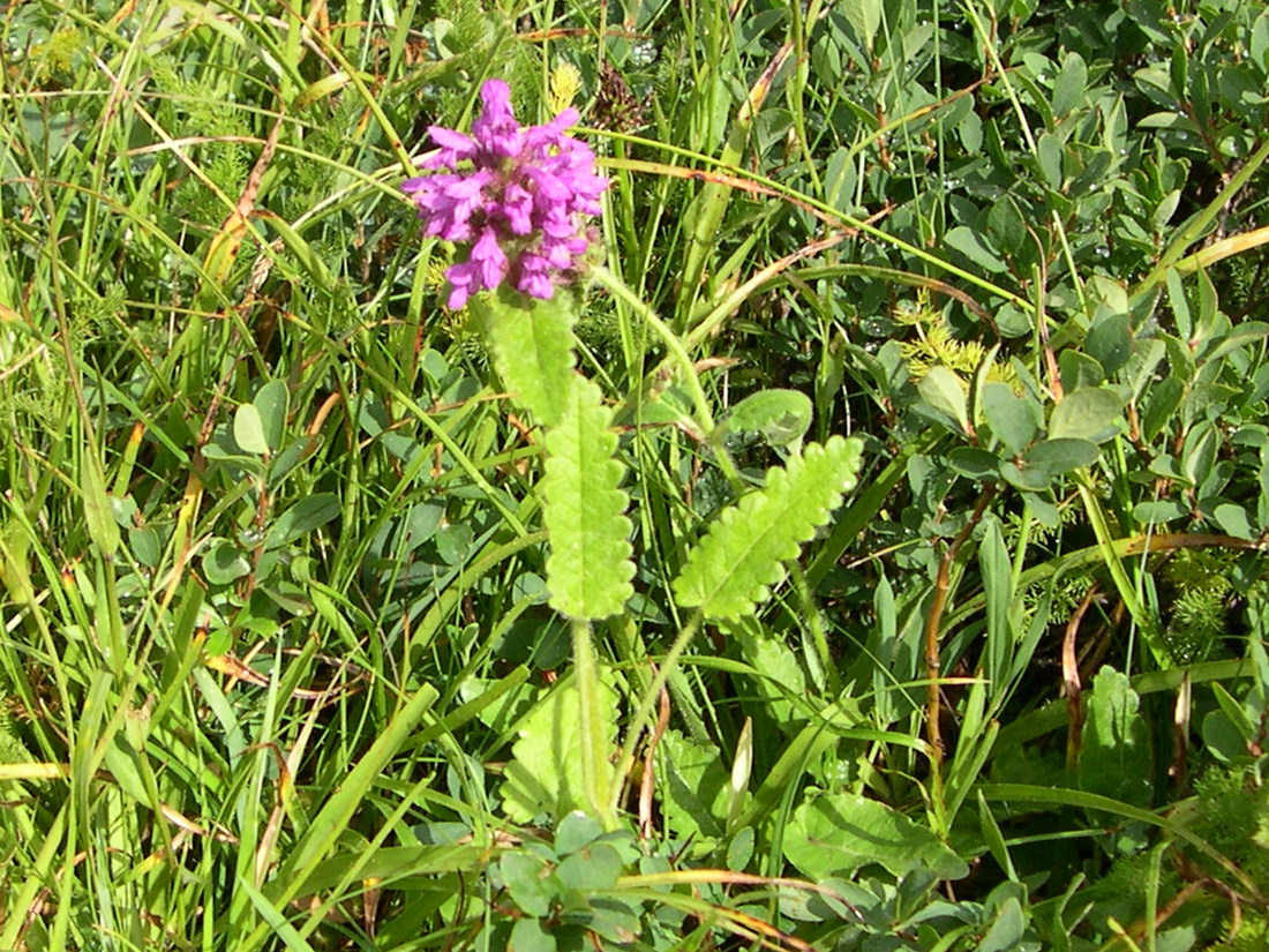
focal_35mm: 38
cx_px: 634
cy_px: 476
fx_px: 1393
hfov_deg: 49.0
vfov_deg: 37.7
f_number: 2.8
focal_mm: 8
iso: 100
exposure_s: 1/617
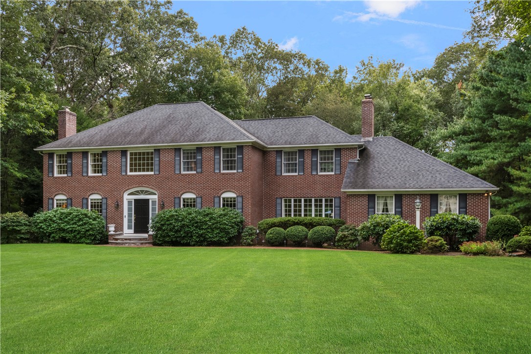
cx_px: 266
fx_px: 531
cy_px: 177
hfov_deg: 53.1
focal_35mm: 36
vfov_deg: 36.9
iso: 400
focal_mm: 24
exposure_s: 1/125
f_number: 14
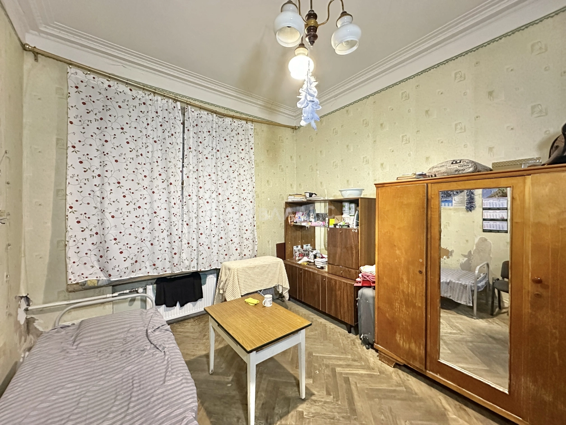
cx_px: 283
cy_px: 212
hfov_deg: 102.1
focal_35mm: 14
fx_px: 229
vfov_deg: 85.7
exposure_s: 1/34
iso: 1250
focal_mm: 2.22
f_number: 2.2
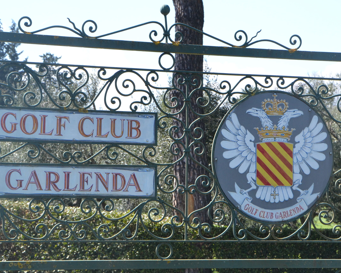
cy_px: 172
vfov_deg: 13.1
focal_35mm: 118
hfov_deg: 16.3
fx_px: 1191
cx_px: 184
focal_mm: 52
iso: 400
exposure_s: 1/400
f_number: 10
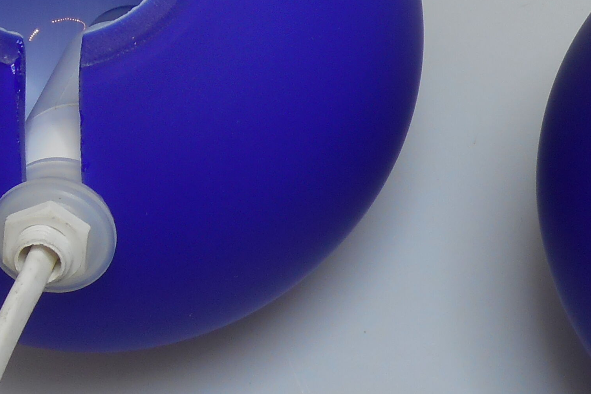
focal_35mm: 89
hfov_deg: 22.6
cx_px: 451
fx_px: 1461
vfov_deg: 15.0
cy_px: -26
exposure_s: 1/40
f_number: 3.5
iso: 80
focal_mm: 4.5
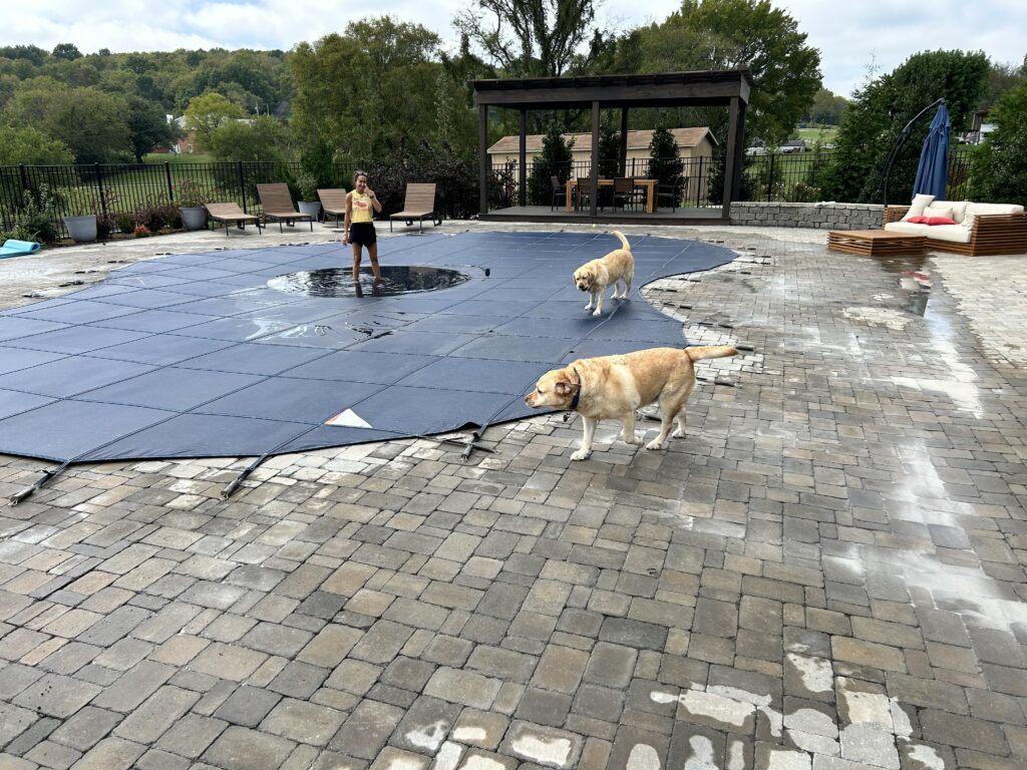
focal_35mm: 26
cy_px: 385
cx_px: 514
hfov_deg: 67.3
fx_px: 771
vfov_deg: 53.1
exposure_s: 1/2457
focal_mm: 5.7
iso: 50
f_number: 1.5
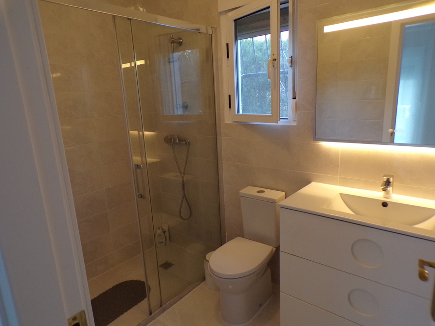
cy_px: 163
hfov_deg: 71.6
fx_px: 302
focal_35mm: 24
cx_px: 218
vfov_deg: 56.8
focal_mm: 4.3
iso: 200
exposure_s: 1/25
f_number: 3
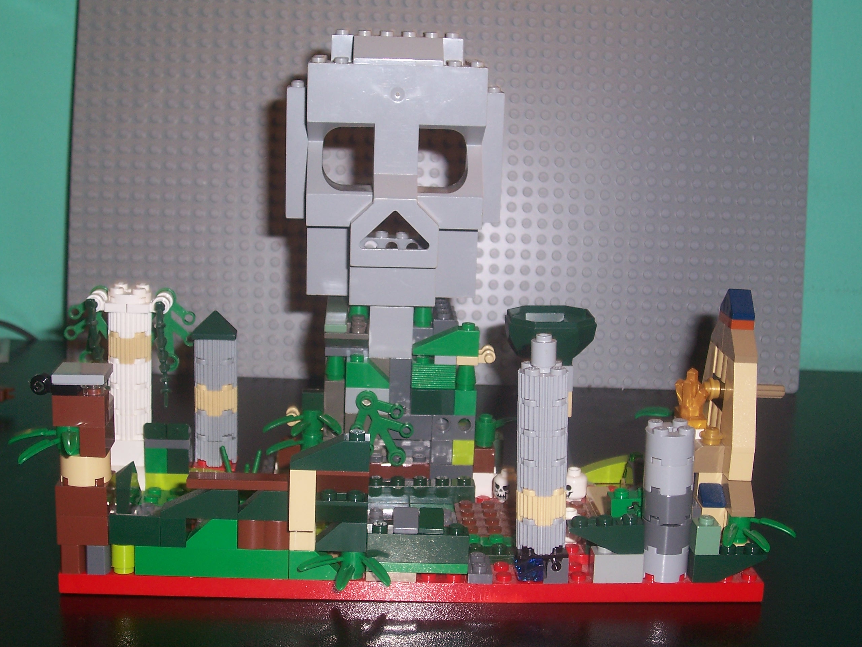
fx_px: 1320
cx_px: 431
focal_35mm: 53
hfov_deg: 36.2
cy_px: 324
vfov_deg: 27.5
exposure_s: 1/60
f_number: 3.4
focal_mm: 8.6
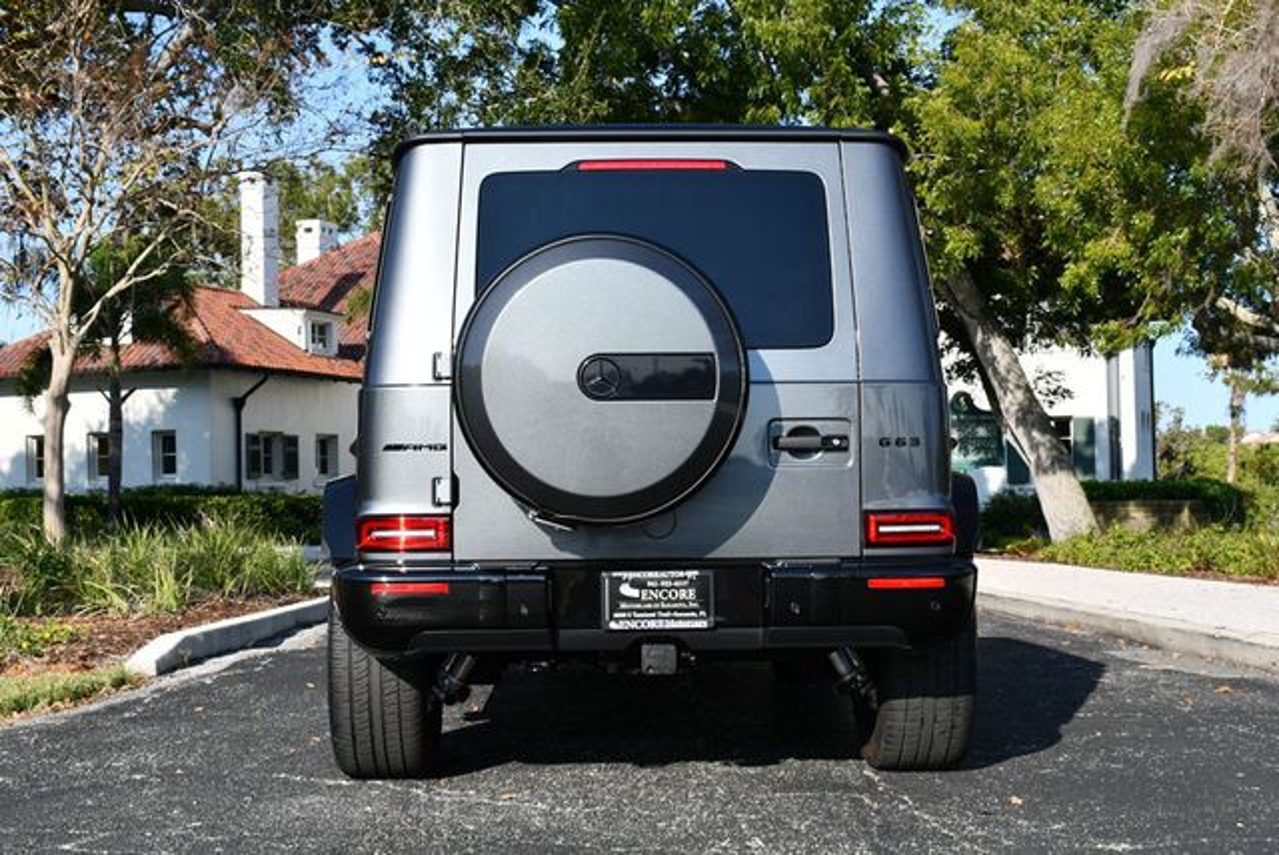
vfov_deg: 25.1
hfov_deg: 36.8
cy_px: 428
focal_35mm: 54
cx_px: 640
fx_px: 1920
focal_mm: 27
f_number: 8
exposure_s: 1/250
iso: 110
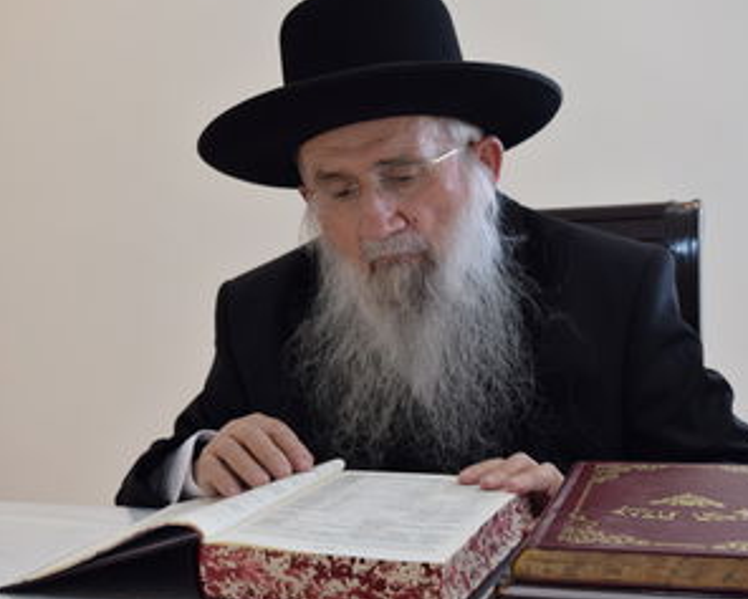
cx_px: 379
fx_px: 1262
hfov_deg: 33.0
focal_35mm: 57
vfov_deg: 26.7
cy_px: 296
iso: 400
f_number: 5.6
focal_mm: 30
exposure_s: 1/125
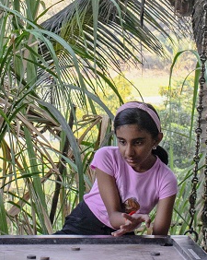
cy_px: 64
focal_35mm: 180
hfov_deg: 8.6
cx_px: 61
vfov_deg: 10.7
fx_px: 1381
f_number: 5.6
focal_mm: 30
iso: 400
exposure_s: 1/200
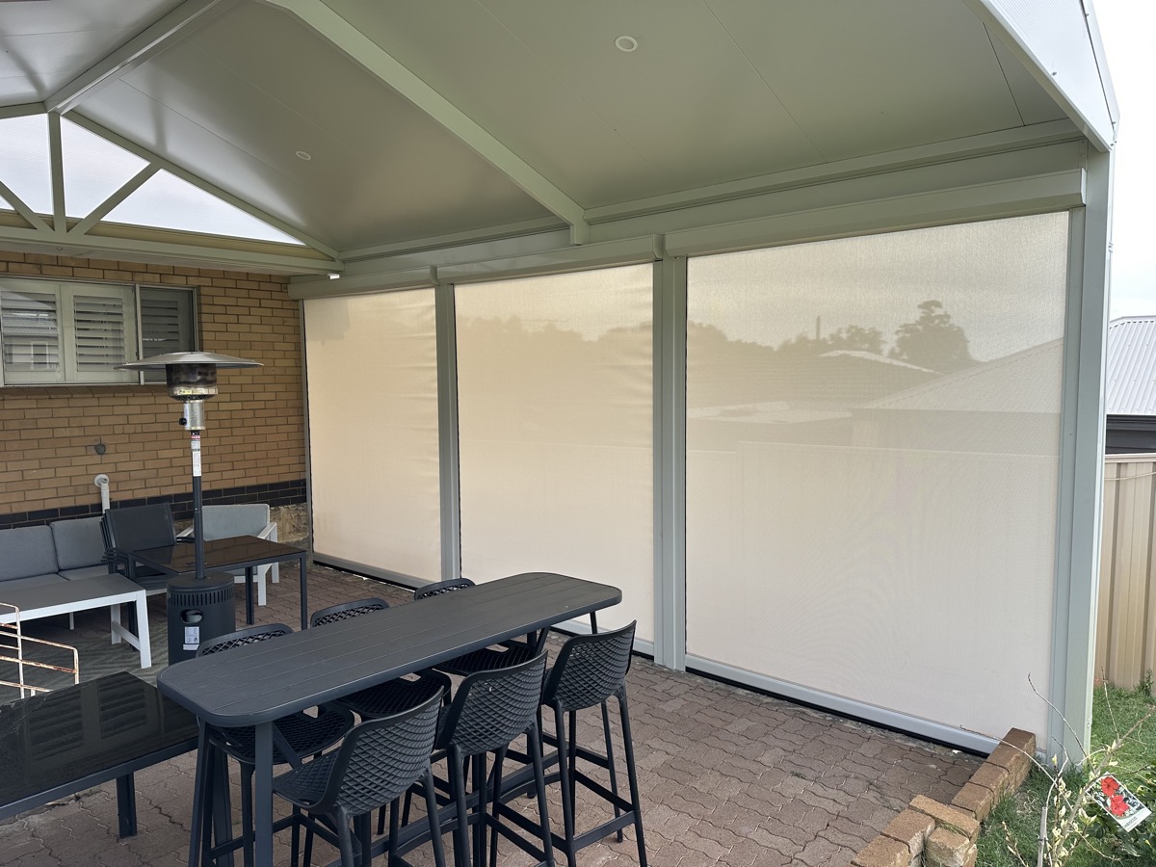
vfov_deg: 56.8
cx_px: 578
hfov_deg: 71.6
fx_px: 801
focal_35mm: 24
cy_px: 434
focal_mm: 6.86
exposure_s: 1/918
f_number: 1.78
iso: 80
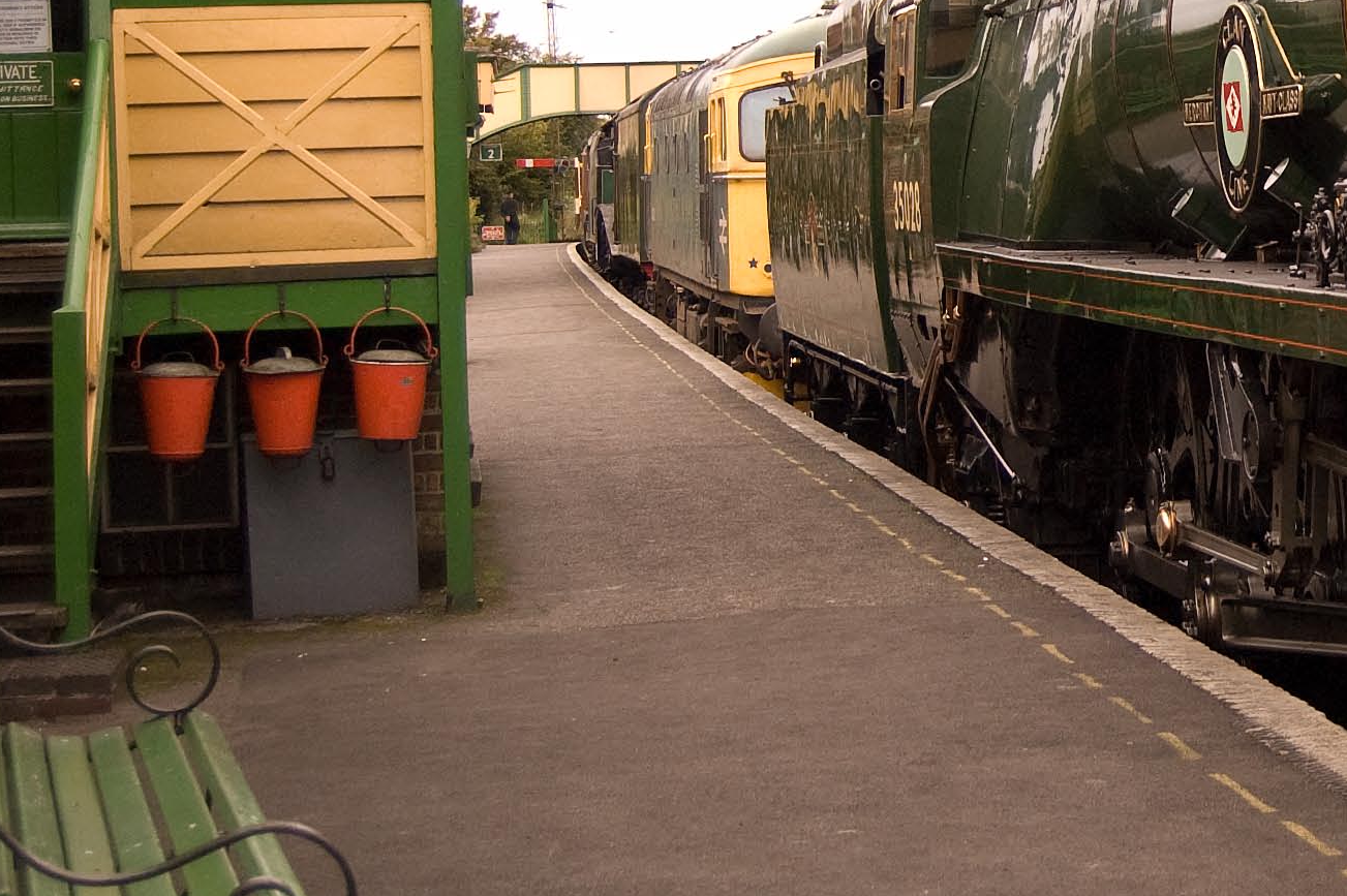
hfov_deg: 21.9
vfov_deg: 15.0
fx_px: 3365
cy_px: 120
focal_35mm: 90
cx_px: 1317
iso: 720
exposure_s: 1/500
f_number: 4.2
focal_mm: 26
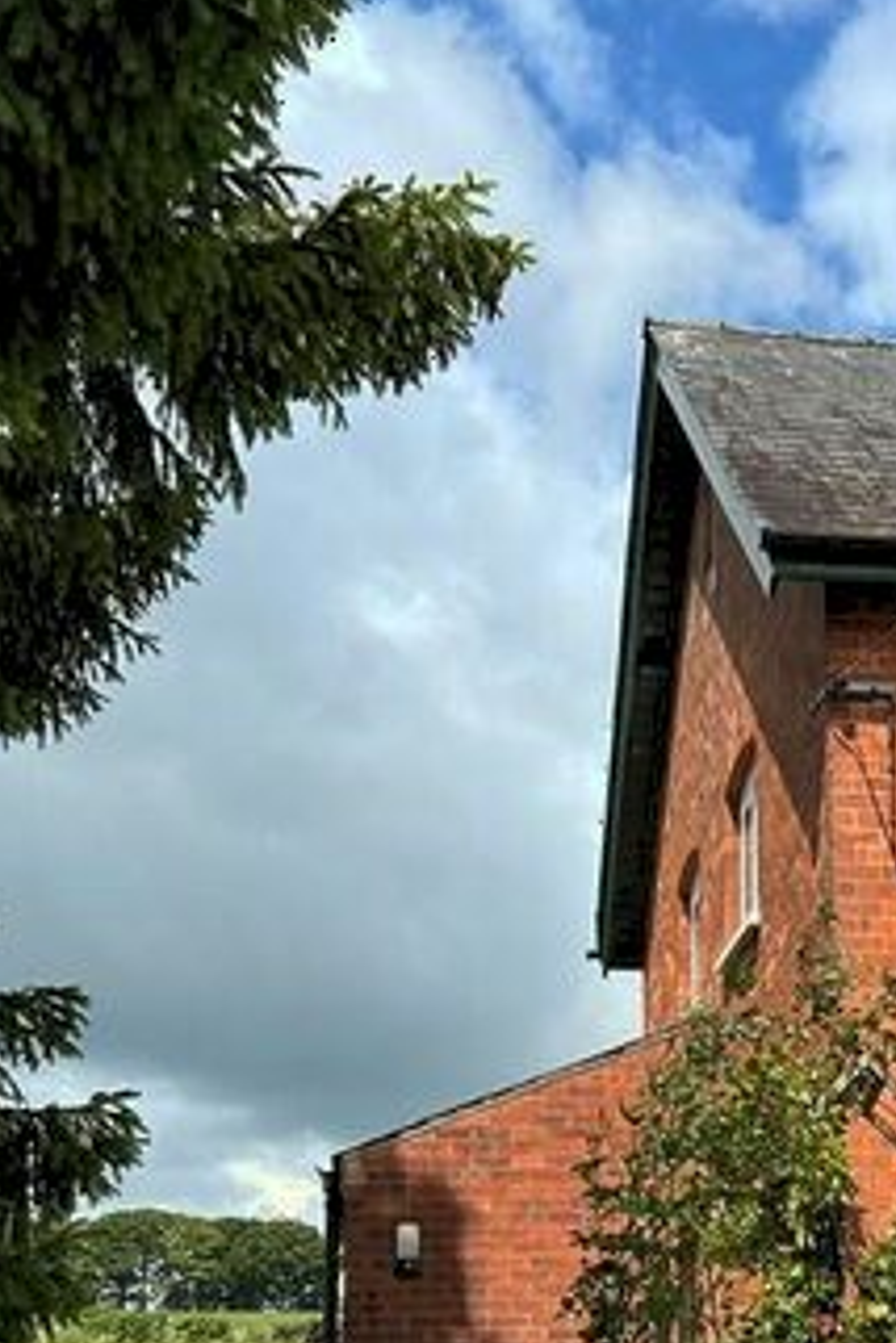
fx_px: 2202
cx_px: 783
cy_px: 1015
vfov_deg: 33.2
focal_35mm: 59
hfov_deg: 22.5
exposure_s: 1/3704
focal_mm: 5.7
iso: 50
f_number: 1.5
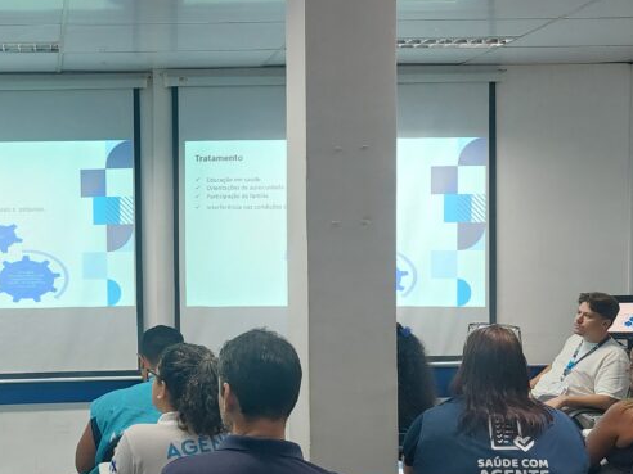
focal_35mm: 52
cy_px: 281
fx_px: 951
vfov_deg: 28.0
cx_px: 75
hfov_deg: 34.9
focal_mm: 5.23
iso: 250
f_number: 1.8
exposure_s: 1/60
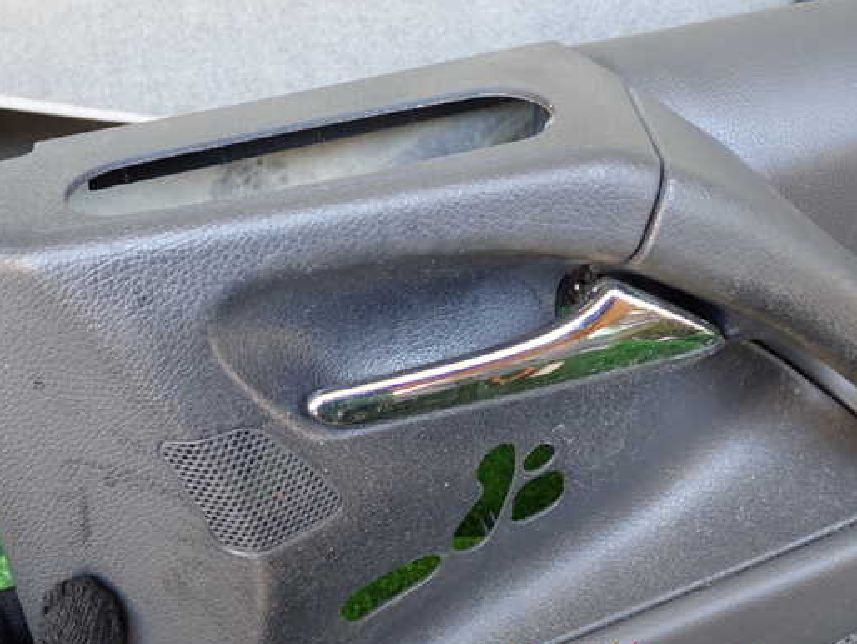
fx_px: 867
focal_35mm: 35
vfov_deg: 40.7
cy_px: 307
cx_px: 385
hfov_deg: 52.5
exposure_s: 1/50
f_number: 2.3
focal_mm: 5.4
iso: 200
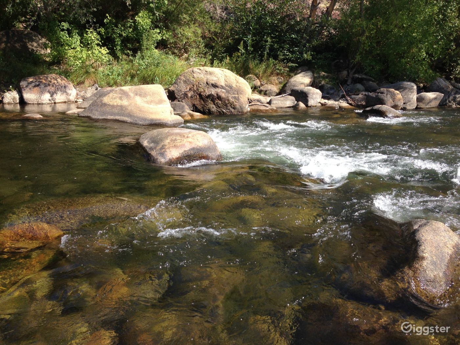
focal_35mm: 33
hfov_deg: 55.4
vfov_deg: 42.9
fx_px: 439
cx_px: 230
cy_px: 172
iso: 50
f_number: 2.4
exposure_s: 1/695
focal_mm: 4.12
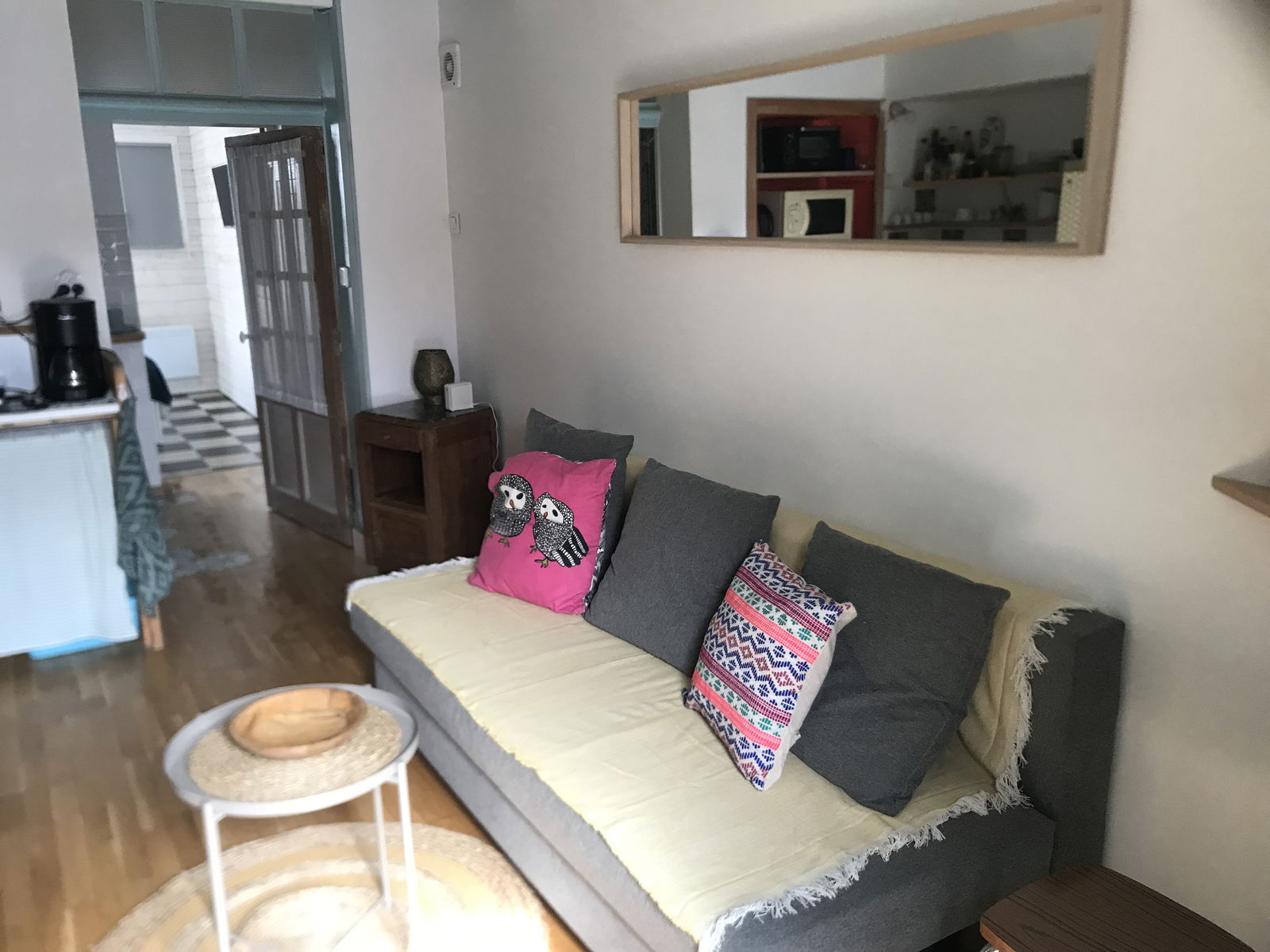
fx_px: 1027
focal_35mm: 28
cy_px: 476
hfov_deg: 63.4
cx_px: 635
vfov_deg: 49.7
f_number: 1.8
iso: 40
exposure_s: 1/33
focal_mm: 3.99
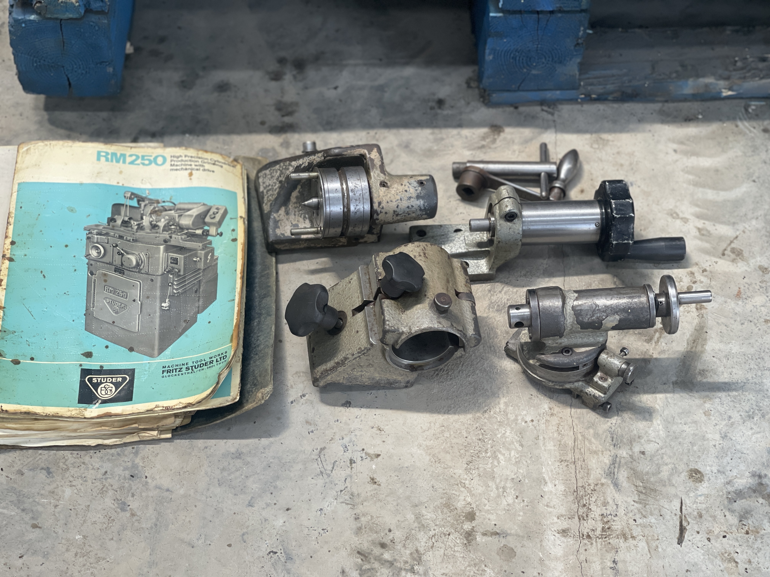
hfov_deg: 30.3
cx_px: 385
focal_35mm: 64
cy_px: 288
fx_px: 1424
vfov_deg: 22.9
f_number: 2.2
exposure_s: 1/121
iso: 100
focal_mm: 7.5
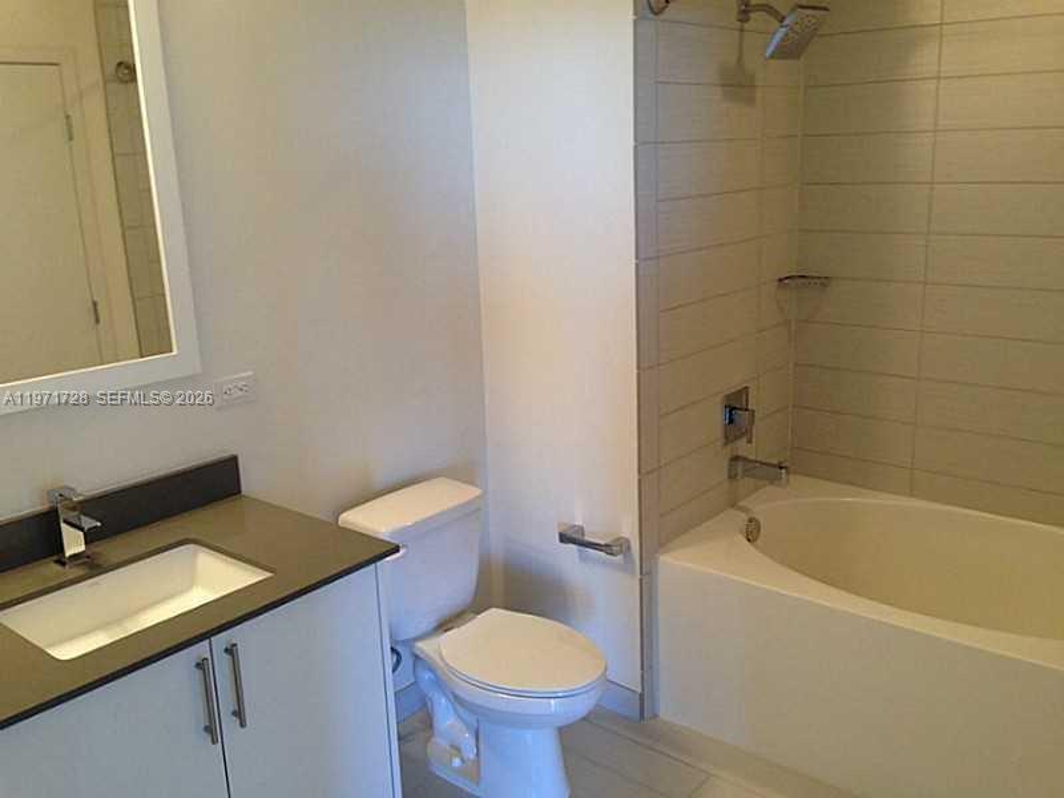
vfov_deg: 42.9
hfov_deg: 55.4
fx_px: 1014
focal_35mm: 33
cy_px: 399
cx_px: 532
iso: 125
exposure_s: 1/20
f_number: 2.4
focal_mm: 4.12
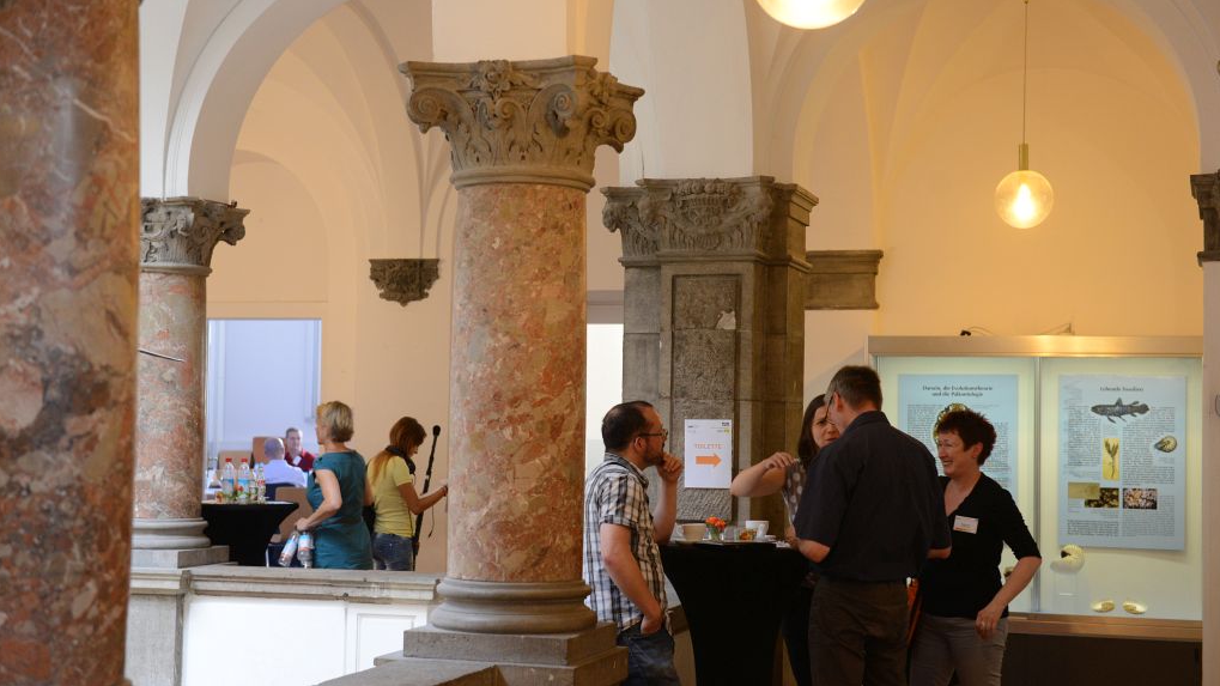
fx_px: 1908
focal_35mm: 59
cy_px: 369
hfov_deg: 35.5
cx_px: 609
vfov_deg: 20.4
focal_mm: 56
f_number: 3.5
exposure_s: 1/80
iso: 2000
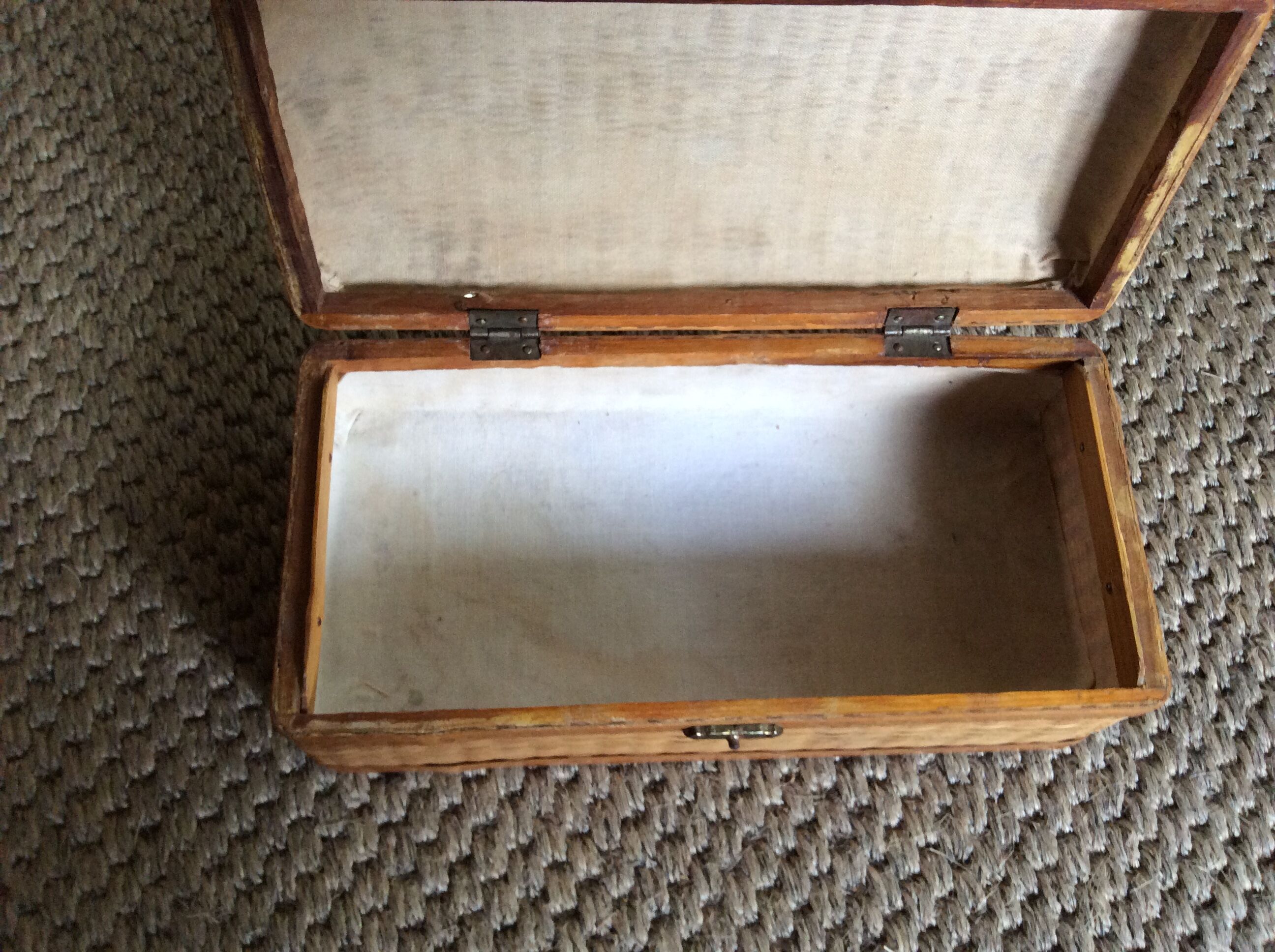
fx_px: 1177
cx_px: 638
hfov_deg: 56.9
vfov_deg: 44.1
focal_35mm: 32
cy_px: 476
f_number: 2.4
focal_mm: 3.3
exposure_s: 1/25
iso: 125
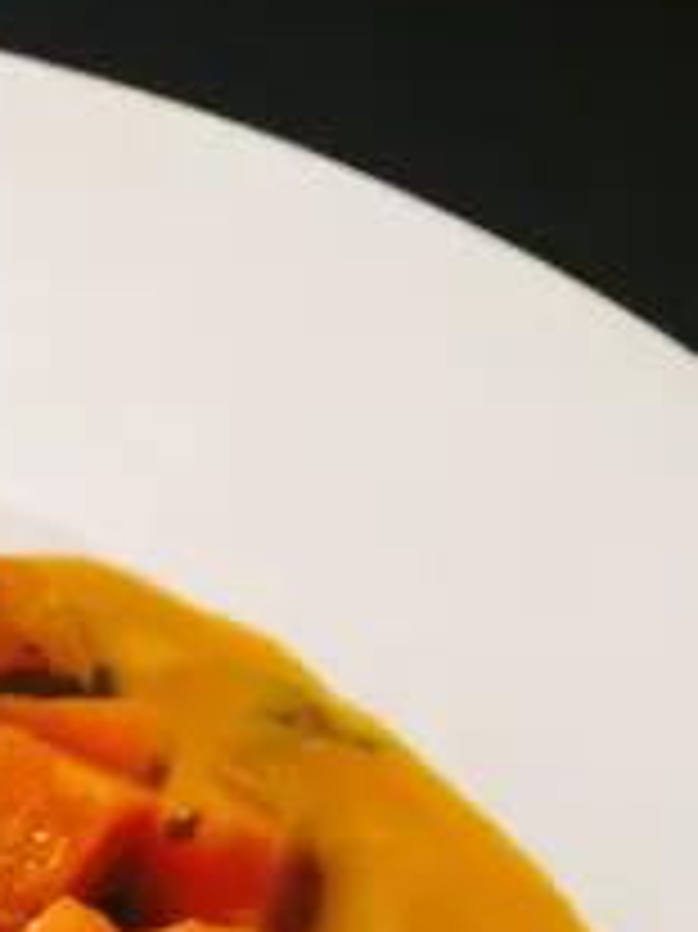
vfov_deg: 18.1
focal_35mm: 101
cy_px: 1234
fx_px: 2718
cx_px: -500
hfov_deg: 13.4
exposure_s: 1/33
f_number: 2.2
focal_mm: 4.15
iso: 200
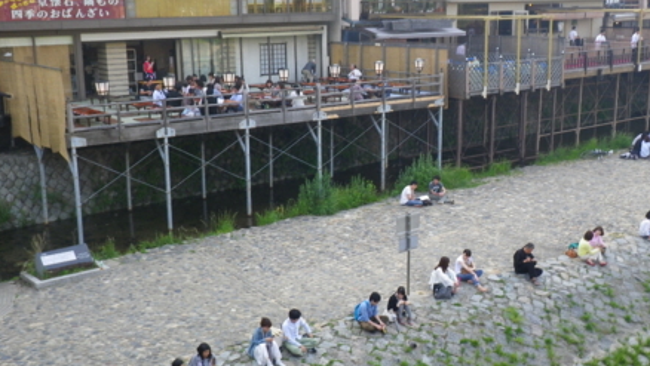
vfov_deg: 25.5
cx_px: 321
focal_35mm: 47
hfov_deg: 43.7
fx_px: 811
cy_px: 202
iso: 80
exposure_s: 1/60
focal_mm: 7.5
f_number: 5
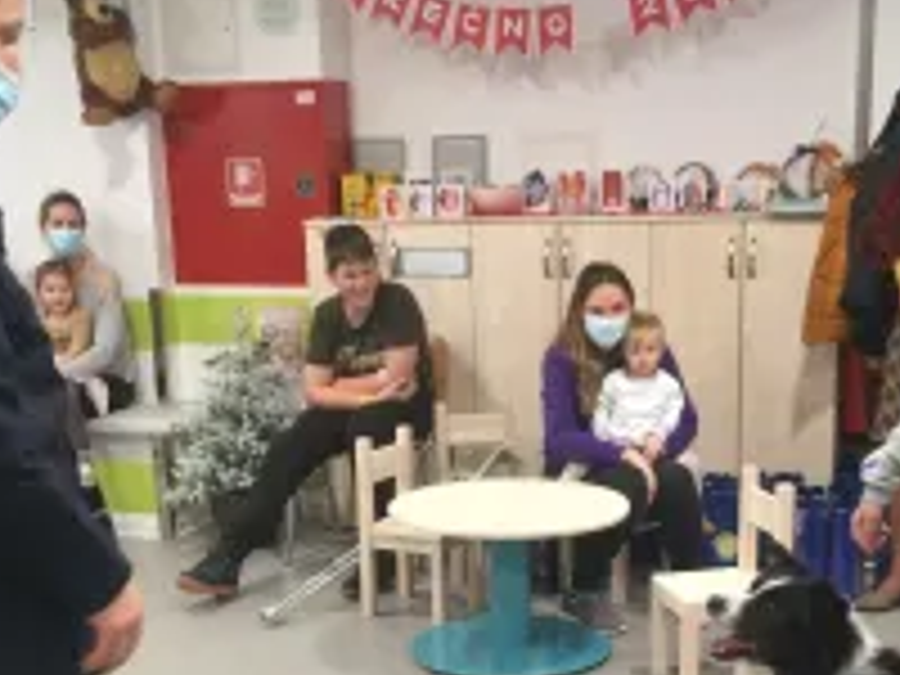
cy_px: 585
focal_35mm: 58
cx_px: 468
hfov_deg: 33.2
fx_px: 1508
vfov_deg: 24.6
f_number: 2.2
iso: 80
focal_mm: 4.15
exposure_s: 1/33
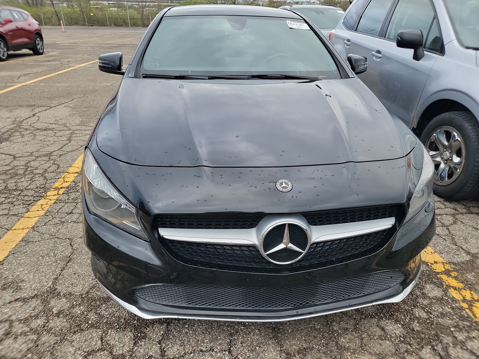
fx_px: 332
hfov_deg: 71.6
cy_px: 180
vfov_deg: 56.8
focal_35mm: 24
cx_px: 240
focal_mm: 6.7
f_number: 1.8
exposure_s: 1/119
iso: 75
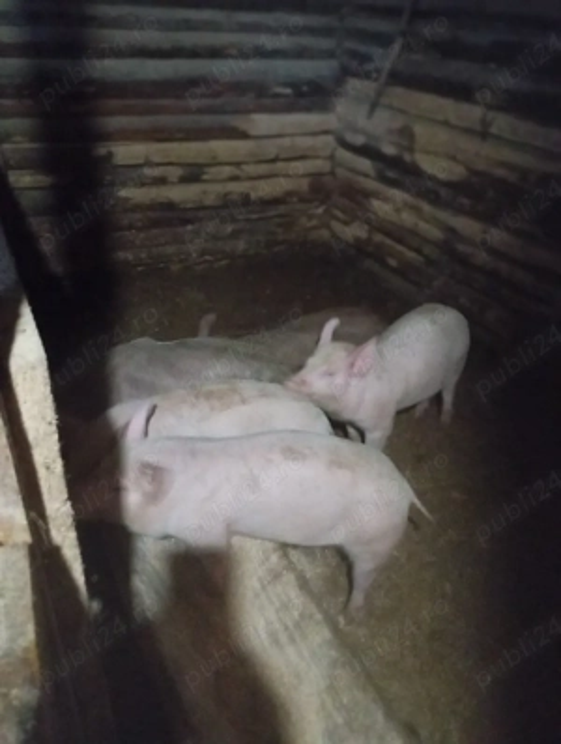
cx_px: 280
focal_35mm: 28
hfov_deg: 49.9
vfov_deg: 63.4
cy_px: 372
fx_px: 603
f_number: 1.8
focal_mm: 4.27
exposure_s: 1/14.3
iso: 11800
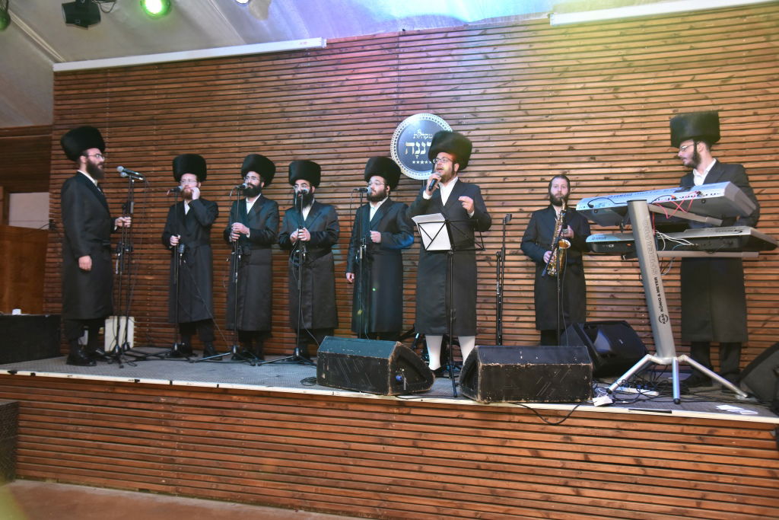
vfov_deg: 42.3
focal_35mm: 31
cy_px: 260
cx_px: 390
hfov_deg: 60.3
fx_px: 671
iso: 800
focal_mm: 31
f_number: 4
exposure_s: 1/125
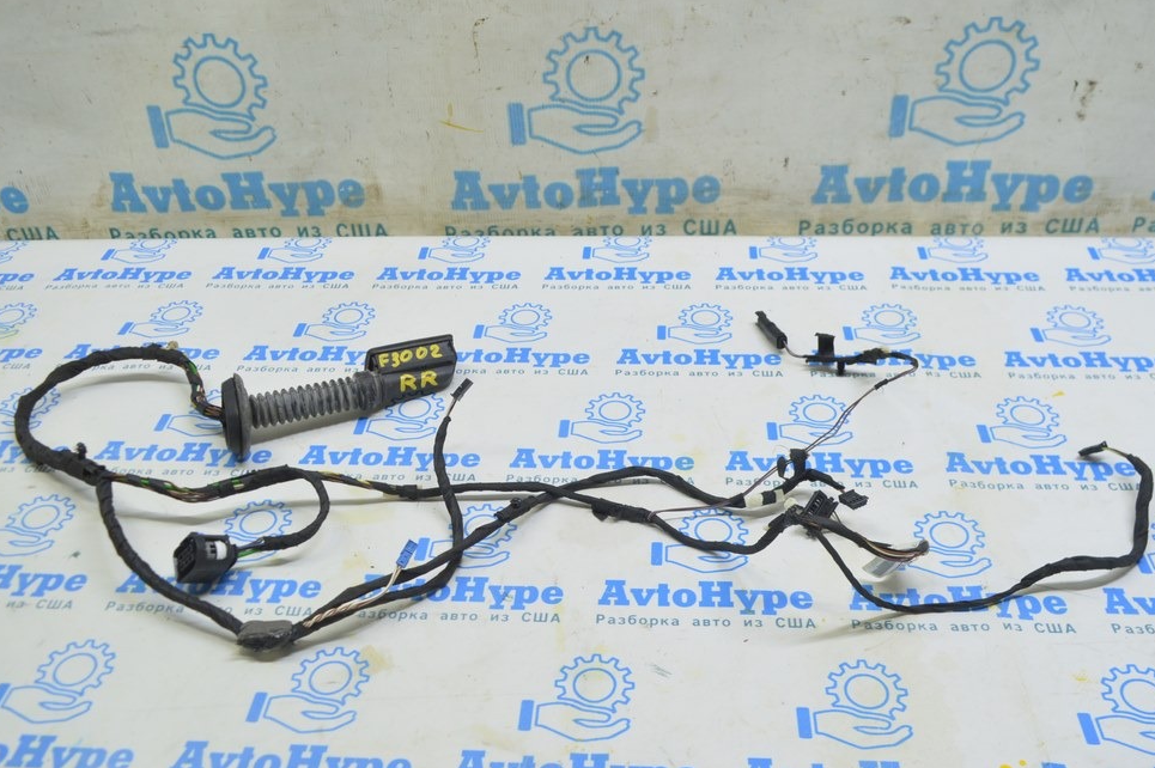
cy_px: 363
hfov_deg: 54.5
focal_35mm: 35
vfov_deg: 37.8
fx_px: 1122
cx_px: 579
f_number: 5.6
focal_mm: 22
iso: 400
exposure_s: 1/20
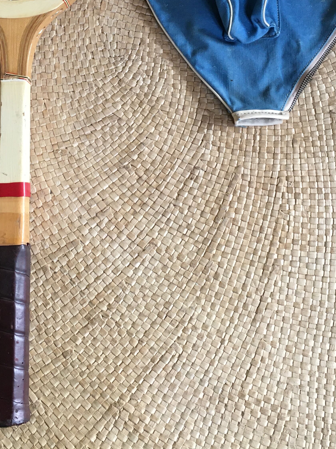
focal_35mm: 52
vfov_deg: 36.1
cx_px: 126
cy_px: 118
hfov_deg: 27.9
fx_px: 673
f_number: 2.2
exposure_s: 1/33
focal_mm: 4.15
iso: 64
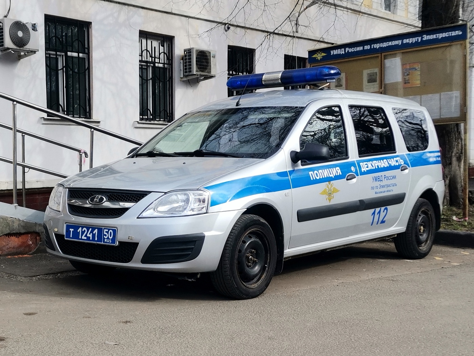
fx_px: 356
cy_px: 178
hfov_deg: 67.3
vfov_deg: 53.1
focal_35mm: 26
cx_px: 237
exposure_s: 1/757
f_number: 1.8
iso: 50
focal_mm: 4.75
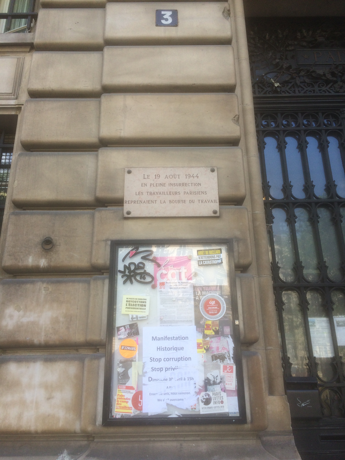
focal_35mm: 29
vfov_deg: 61.7
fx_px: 385
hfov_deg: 48.2
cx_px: 172
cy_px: 230
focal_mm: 4.15
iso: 32
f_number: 2.2
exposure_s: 1/256
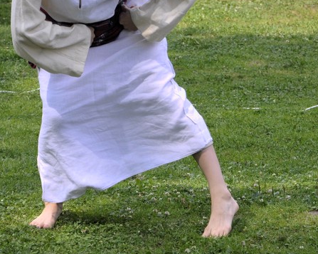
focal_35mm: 236
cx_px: 191
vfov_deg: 6.5
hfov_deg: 8.2
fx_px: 2220
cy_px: 58
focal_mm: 75
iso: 500
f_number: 5.3
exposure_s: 1/640
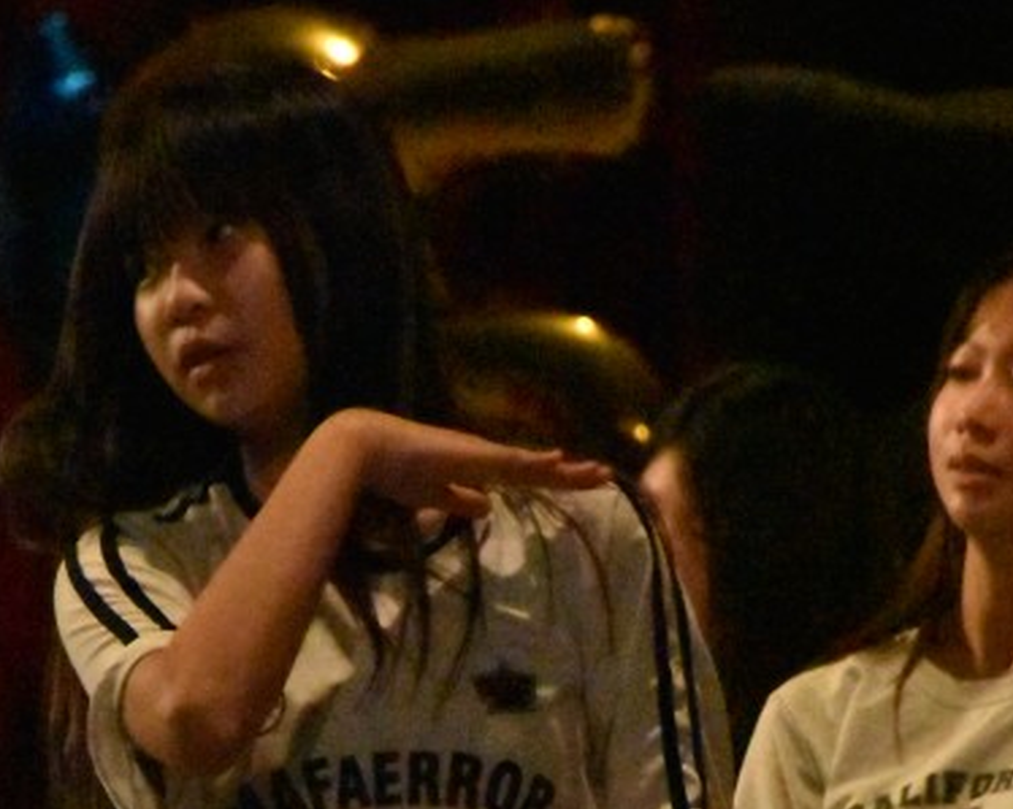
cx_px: 352
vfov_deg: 2.9
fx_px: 16185
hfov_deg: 3.6
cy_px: 1080
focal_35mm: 540
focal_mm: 140
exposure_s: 1/1000
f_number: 5.6
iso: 20000
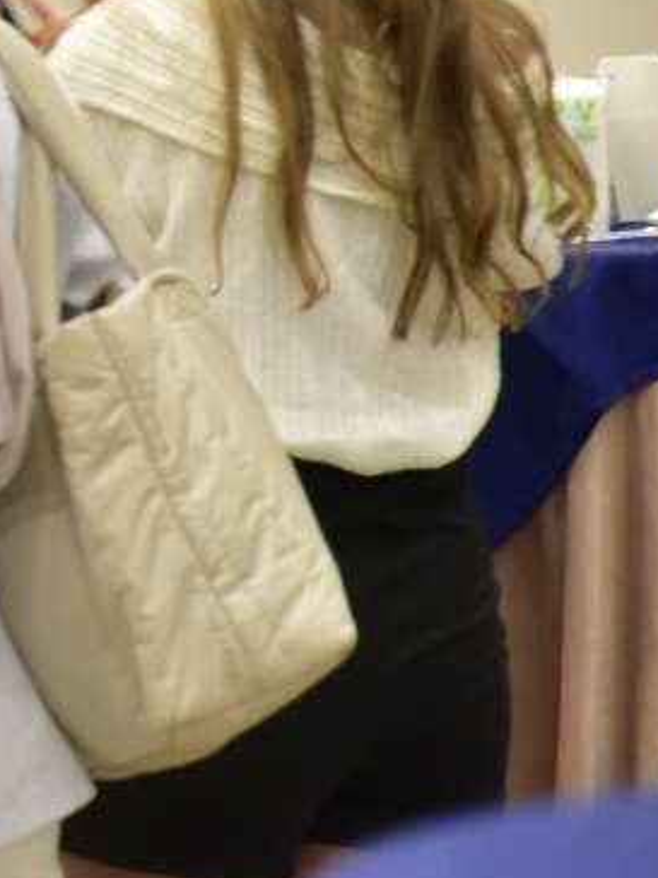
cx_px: -740
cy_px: 111
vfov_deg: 4.9
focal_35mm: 406
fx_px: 10290
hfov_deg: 3.6
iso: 3200
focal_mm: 120
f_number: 4
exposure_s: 1/100
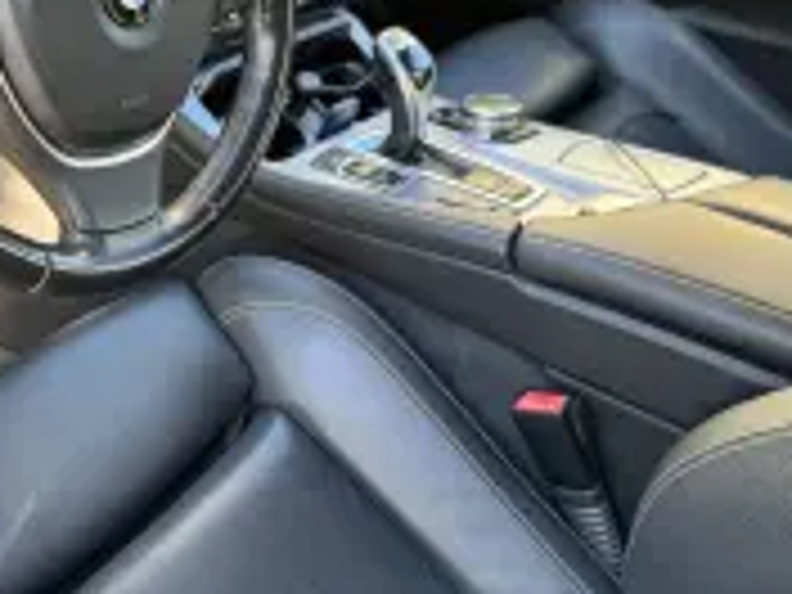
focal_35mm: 49
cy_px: 198
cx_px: 148
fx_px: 1121
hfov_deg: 37.4
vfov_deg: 29.5
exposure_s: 1/121
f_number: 1.78
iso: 160
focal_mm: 6.76
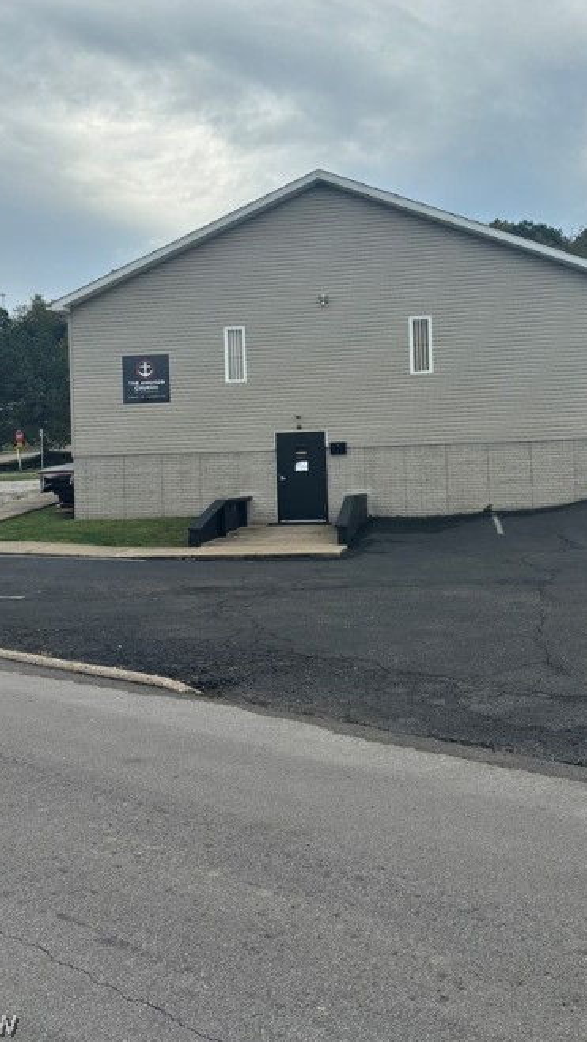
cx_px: 316
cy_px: 451
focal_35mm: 33
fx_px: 913
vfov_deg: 59.3
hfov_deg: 35.6
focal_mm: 5.96
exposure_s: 1/1667
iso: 50
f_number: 1.6
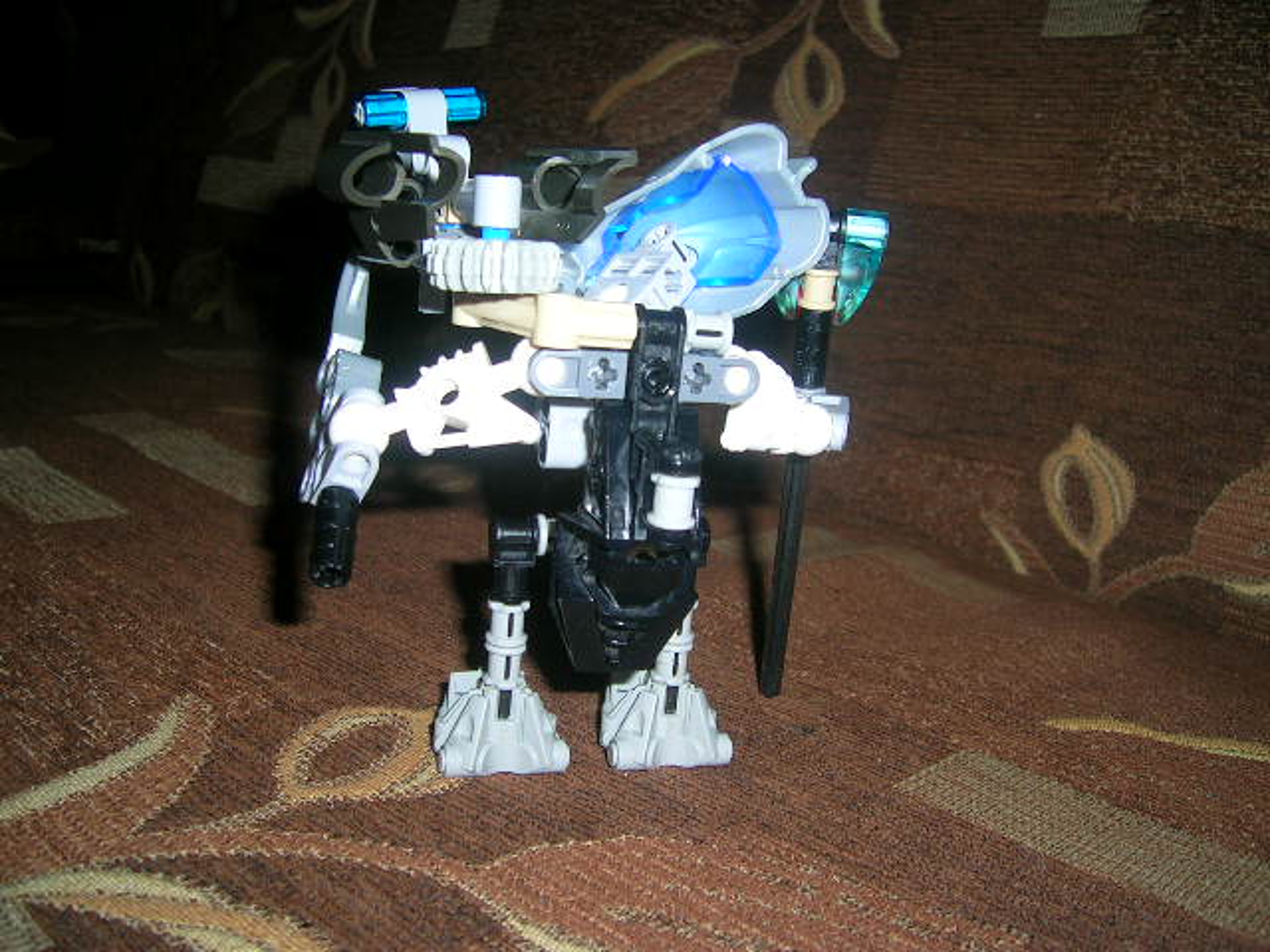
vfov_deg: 40.7
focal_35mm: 35
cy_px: 476
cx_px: 635
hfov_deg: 52.6
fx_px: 1284
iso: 50
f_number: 2.8
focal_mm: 5.4
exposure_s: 1/60.1
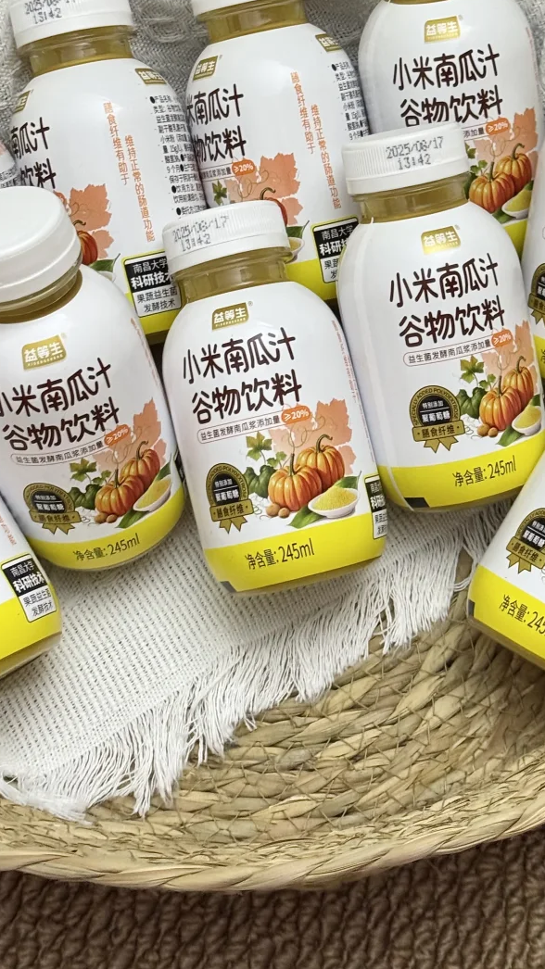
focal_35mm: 72
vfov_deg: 29.2
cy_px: 362
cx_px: 375
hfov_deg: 16.7
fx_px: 1851
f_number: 1.78
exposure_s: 1/25
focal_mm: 6.76
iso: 400
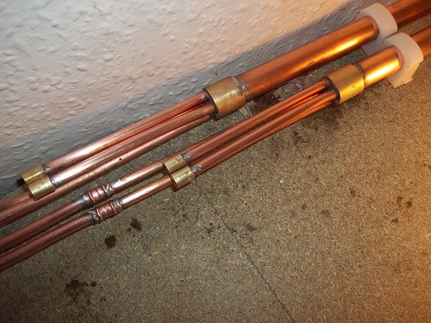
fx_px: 399
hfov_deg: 56.8
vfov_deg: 44.2
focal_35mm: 32
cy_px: 162
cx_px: 216
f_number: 2.9
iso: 160
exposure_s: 1/30
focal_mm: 5.7
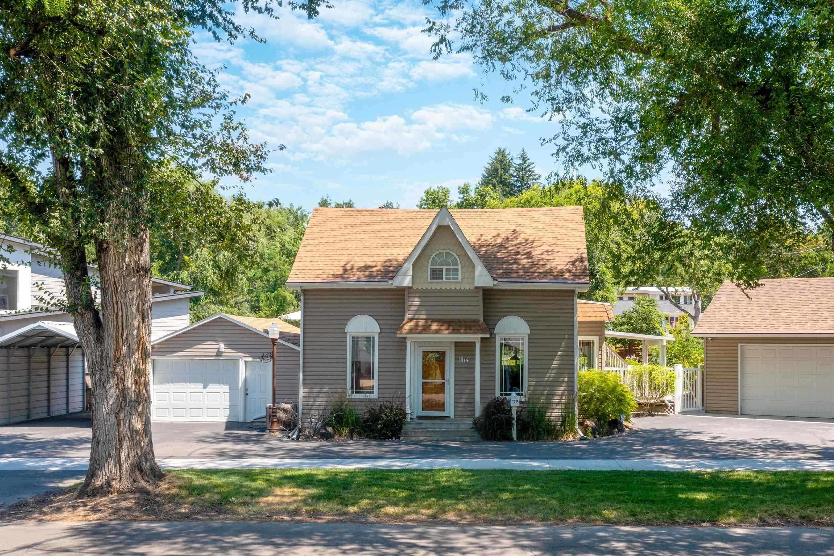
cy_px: 324
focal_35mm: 34
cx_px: 465
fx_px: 787
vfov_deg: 38.8
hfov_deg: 55.7
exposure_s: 1/400
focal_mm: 10.26
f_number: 5
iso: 100
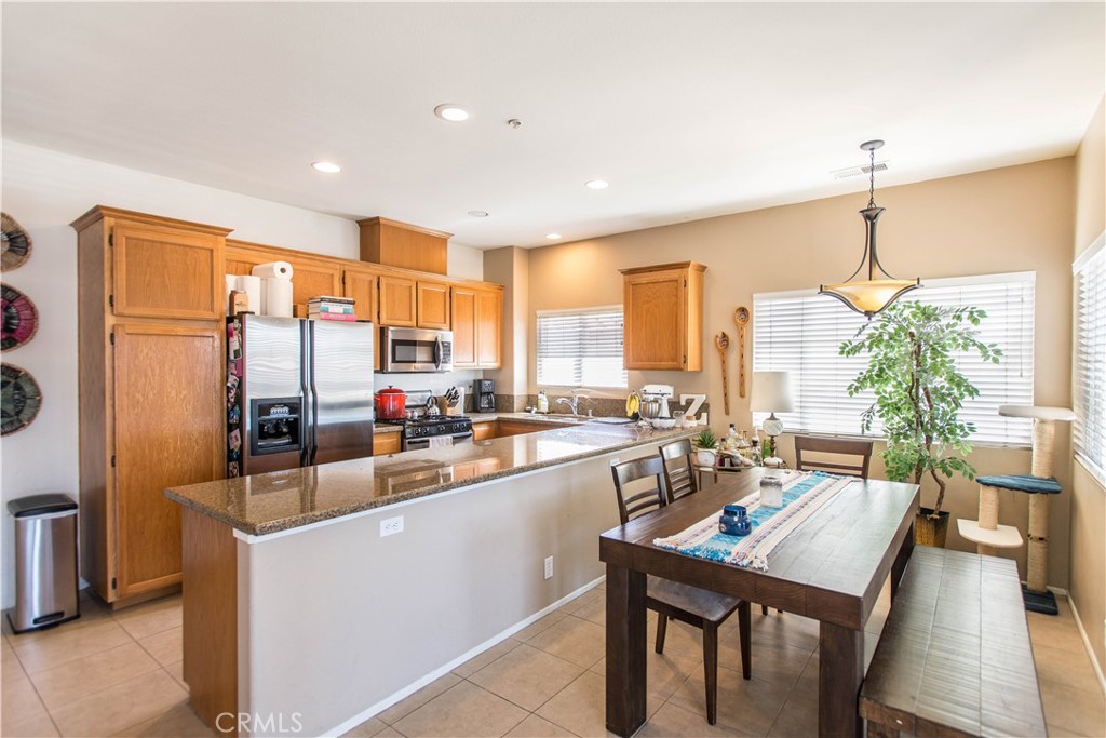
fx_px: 584
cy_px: 369
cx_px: 553
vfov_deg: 64.6
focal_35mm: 19
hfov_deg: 86.9
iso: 100
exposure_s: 1/10
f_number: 4
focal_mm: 19
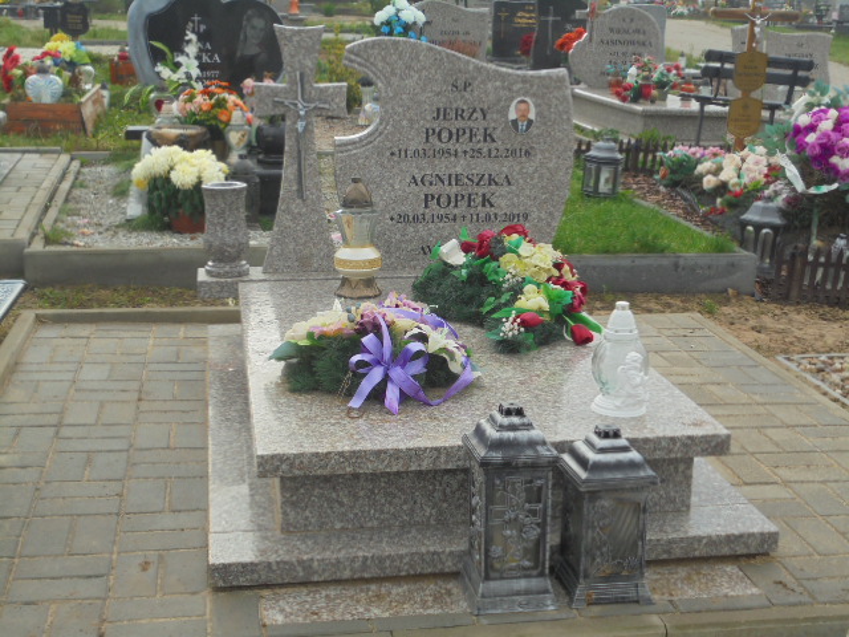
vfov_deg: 29.7
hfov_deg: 38.9
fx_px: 1202
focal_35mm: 49
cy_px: 318
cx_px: 424
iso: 100
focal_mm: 8.9
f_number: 4.8
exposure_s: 1/200
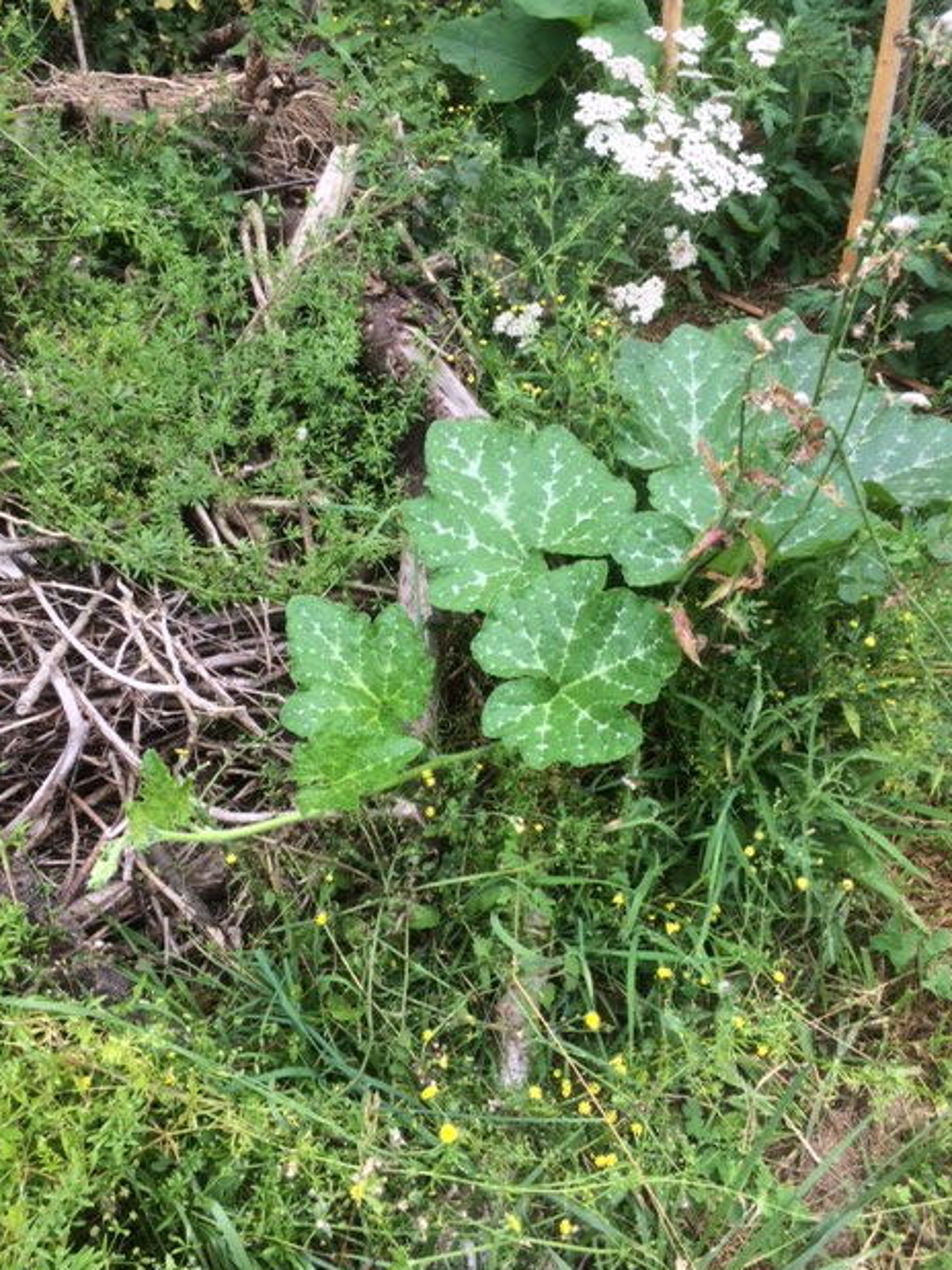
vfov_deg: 60.0
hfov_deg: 46.8
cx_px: 468
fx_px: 1100
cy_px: 638
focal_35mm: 30
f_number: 2.2
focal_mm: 4.15
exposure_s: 1/299
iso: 32
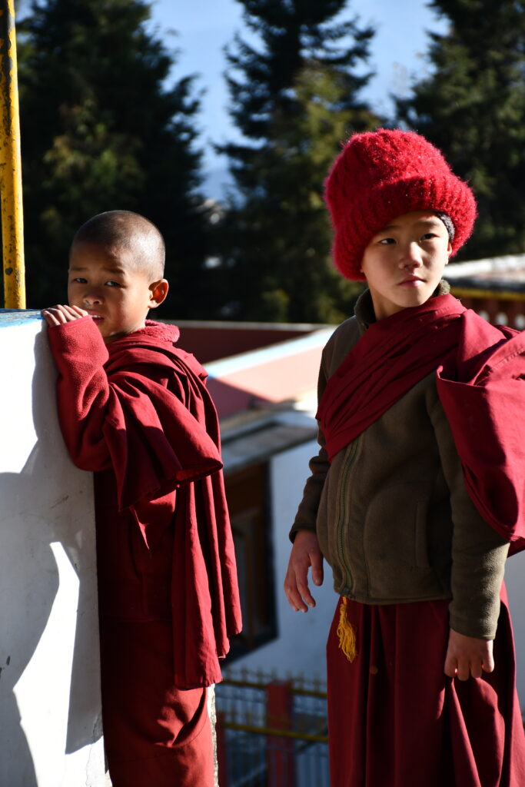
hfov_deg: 10.8
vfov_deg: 16.1
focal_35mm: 127
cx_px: 262
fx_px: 2777
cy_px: 394
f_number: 5.6
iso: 220
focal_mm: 85
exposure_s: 1/500
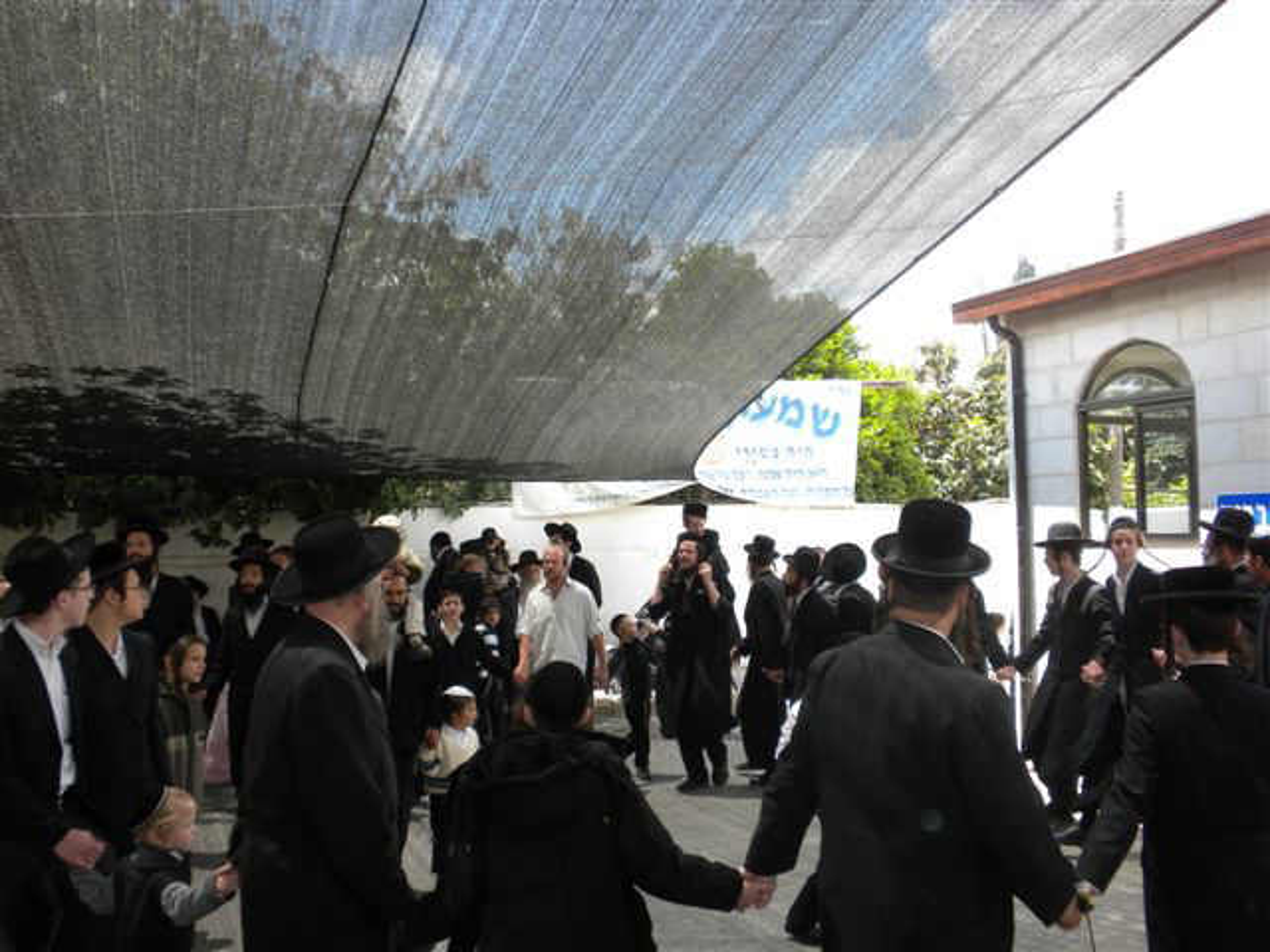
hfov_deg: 50.1
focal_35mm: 37
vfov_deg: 38.7
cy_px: 476
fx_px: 1357
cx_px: 635
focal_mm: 6.6
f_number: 3.5
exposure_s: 1/195
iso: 90
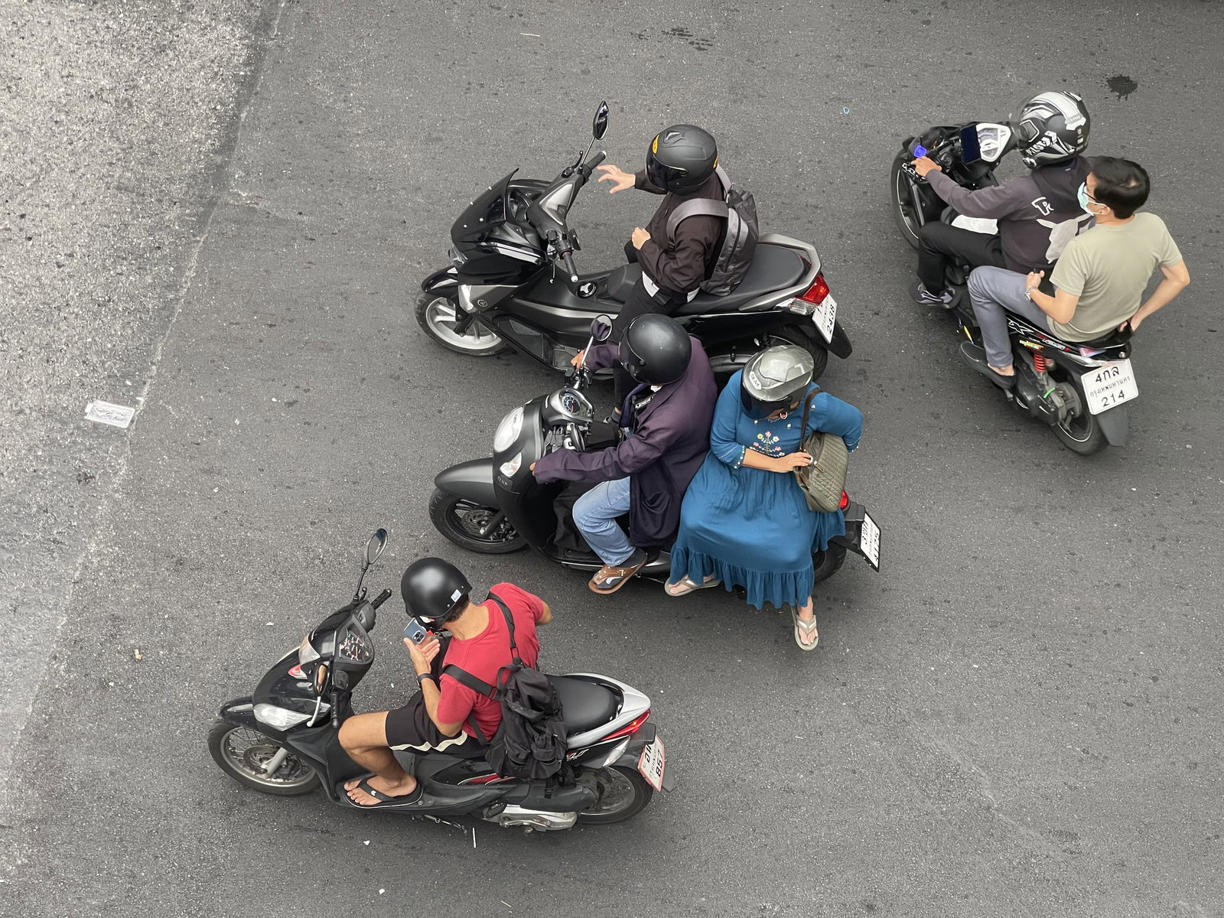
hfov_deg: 30.3
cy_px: 459
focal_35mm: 64
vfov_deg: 22.9
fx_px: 2263
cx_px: 612
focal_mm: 7.5
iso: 80
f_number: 2.2
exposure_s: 1/99
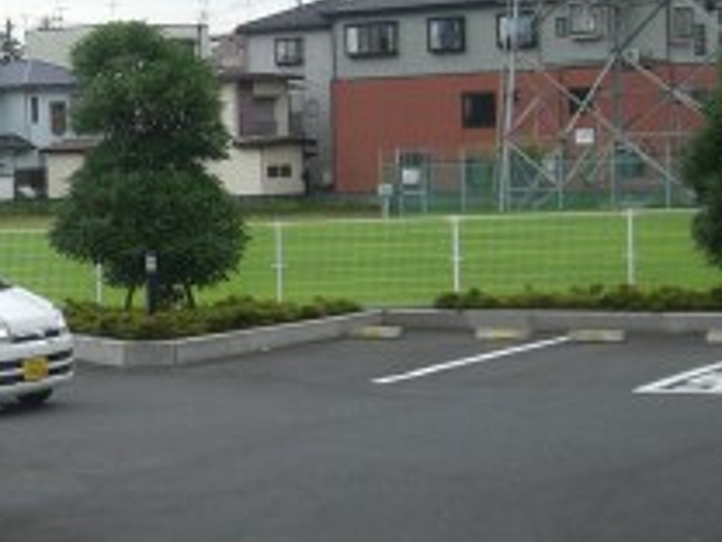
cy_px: 184
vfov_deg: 12.6
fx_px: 2440
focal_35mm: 117
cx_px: -118
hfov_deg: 16.2
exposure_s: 1/200
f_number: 4.3
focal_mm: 6.2
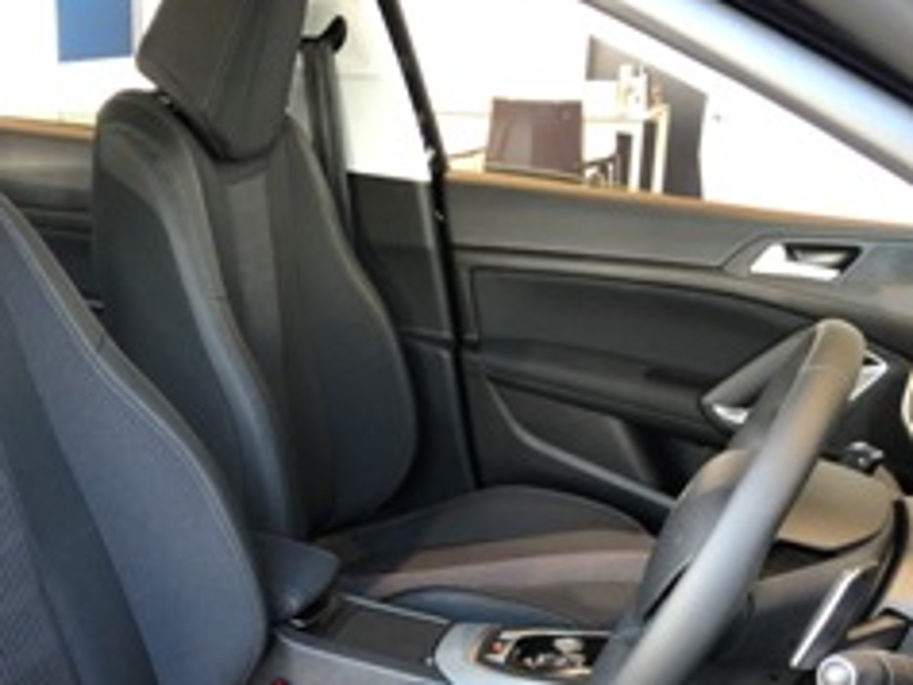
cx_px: 270
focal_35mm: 53
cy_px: 527
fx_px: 1399
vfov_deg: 27.1
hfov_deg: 35.6
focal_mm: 4
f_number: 1.8
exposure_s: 1/17
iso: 40
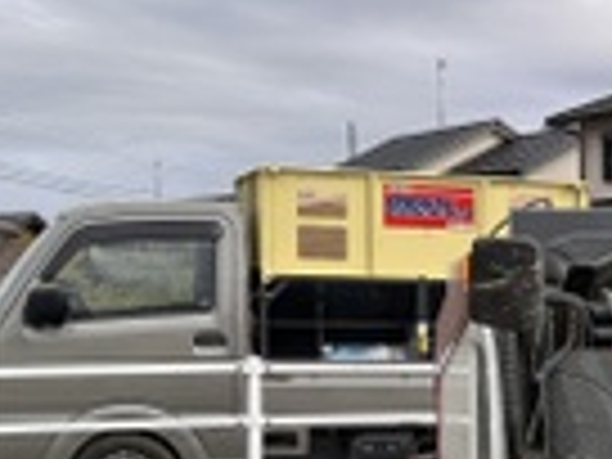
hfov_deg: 19.9
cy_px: 468
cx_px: 742
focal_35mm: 92
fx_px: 1627
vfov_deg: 15.7
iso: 50
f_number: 1.5
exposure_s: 1/2252
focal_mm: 5.7
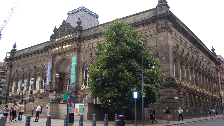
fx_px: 217
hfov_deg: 54.6
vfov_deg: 32.3
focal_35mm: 37
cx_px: 112
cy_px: 52
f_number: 3.8
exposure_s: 1/500
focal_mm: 23
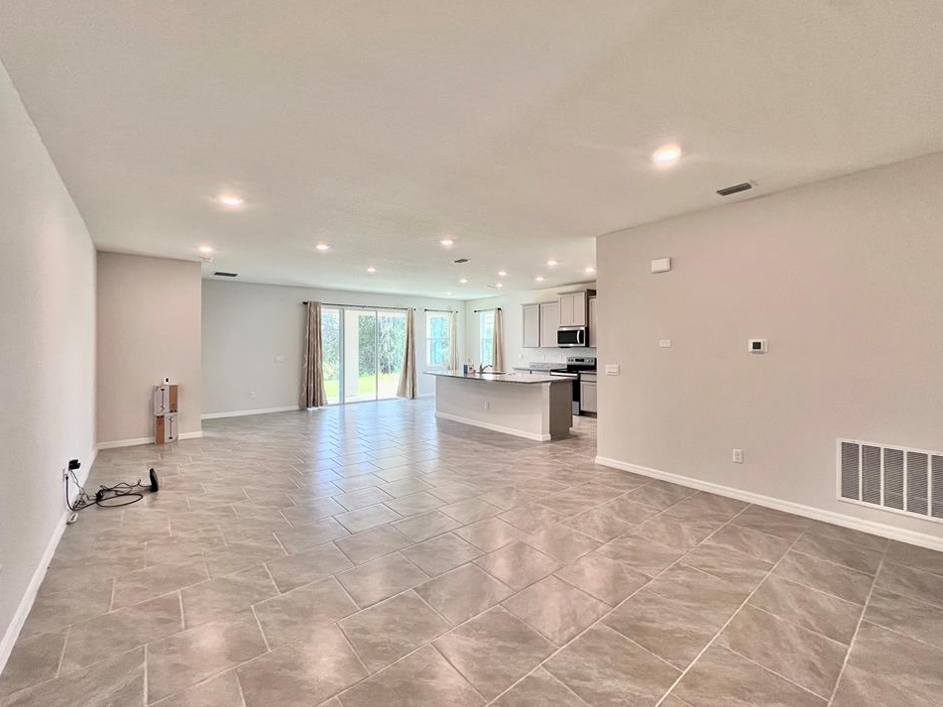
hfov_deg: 102.0
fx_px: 381
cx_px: 495
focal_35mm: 14
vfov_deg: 85.6
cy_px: 345
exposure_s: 1/120
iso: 250
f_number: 1.8
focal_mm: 1.57
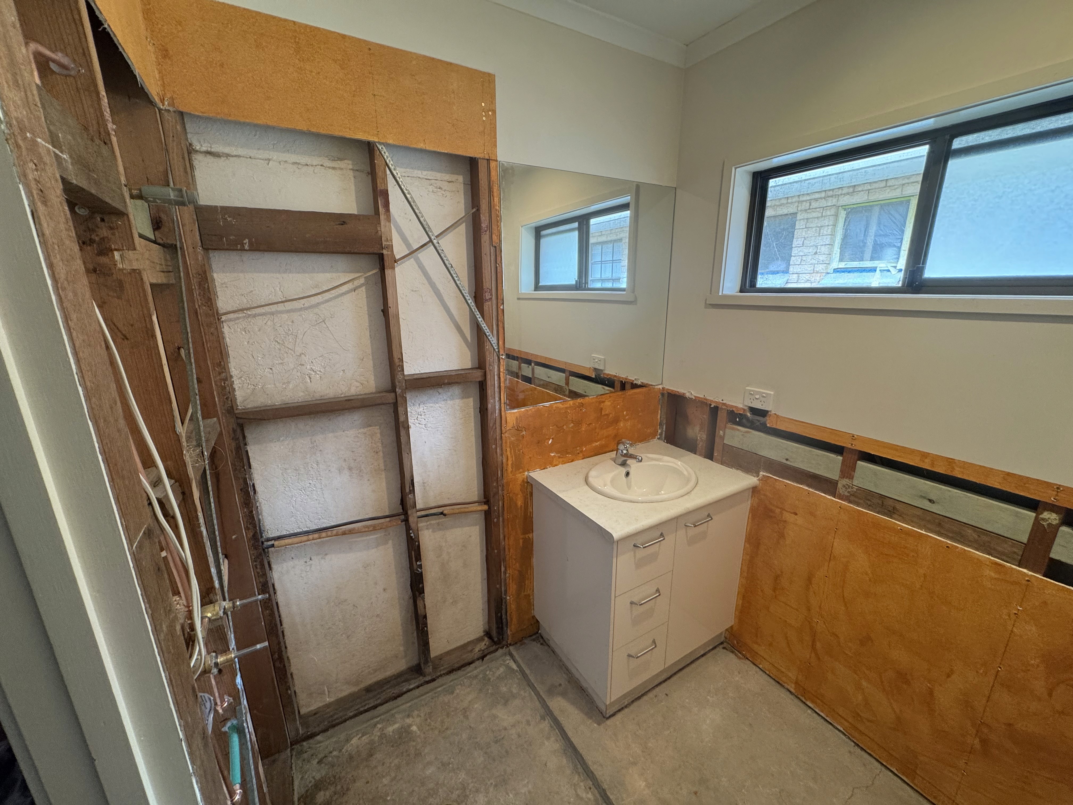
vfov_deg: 85.7
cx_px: 536
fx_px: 434
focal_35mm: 14
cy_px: 402
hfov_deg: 102.1
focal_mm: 2.22
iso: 200
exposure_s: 1/50
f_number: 2.2
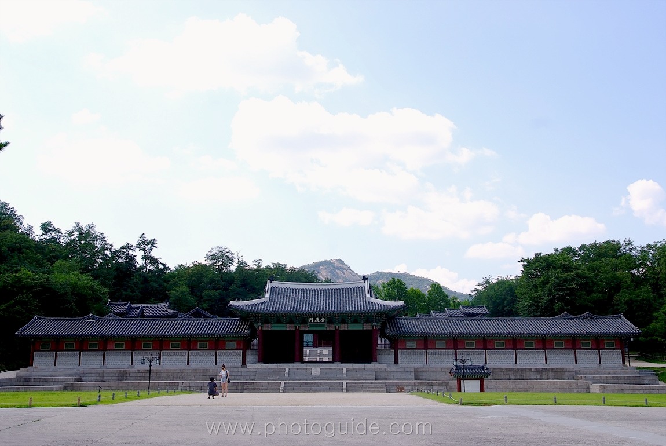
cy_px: 223
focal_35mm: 39
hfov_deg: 49.5
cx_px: 333
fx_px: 722
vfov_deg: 34.3
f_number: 7.1
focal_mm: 26
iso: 125
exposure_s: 1/320
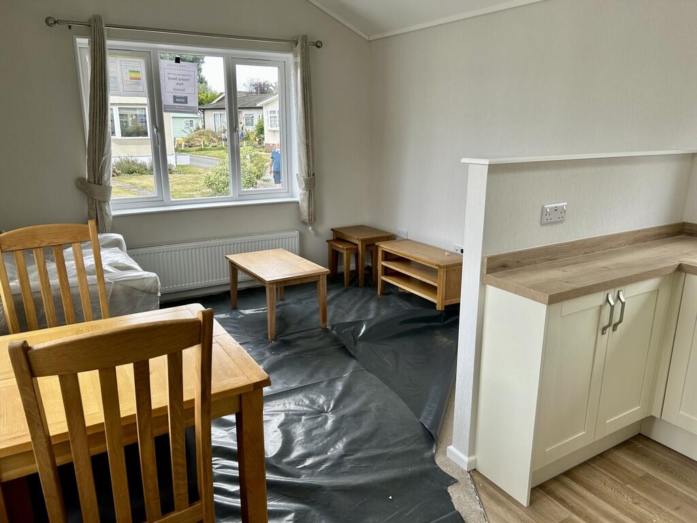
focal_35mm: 26
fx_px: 524
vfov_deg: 53.1
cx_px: 348
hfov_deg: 67.3
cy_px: 262
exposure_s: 1/128
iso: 32
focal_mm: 5.7
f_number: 1.5
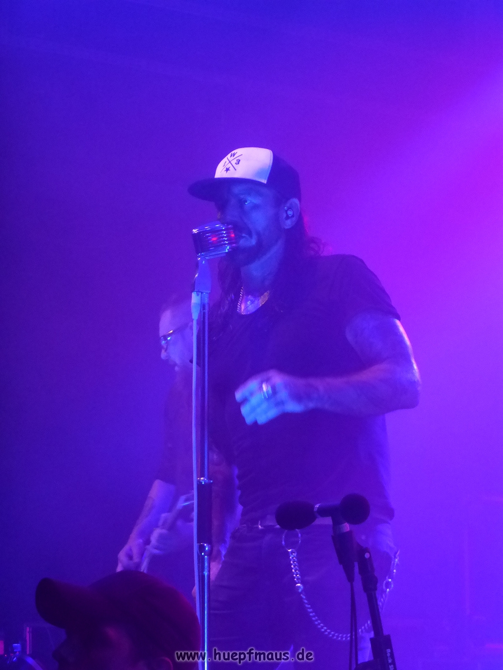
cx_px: 252
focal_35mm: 129
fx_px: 2499
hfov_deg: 11.5
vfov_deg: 15.3
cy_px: 335
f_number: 5.4
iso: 800
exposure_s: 1/100
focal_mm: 23.1
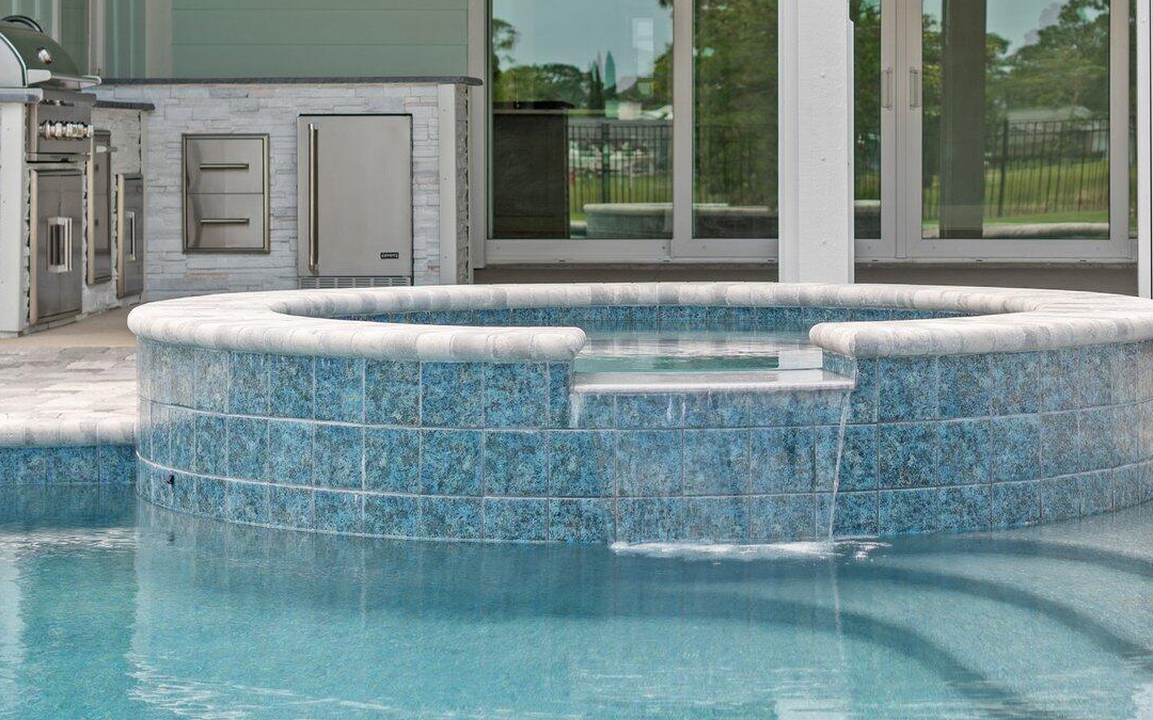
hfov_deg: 23.6
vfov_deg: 15.0
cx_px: 843
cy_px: 177
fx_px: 2734
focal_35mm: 87
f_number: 2.8
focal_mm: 30
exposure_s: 1/500
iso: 100
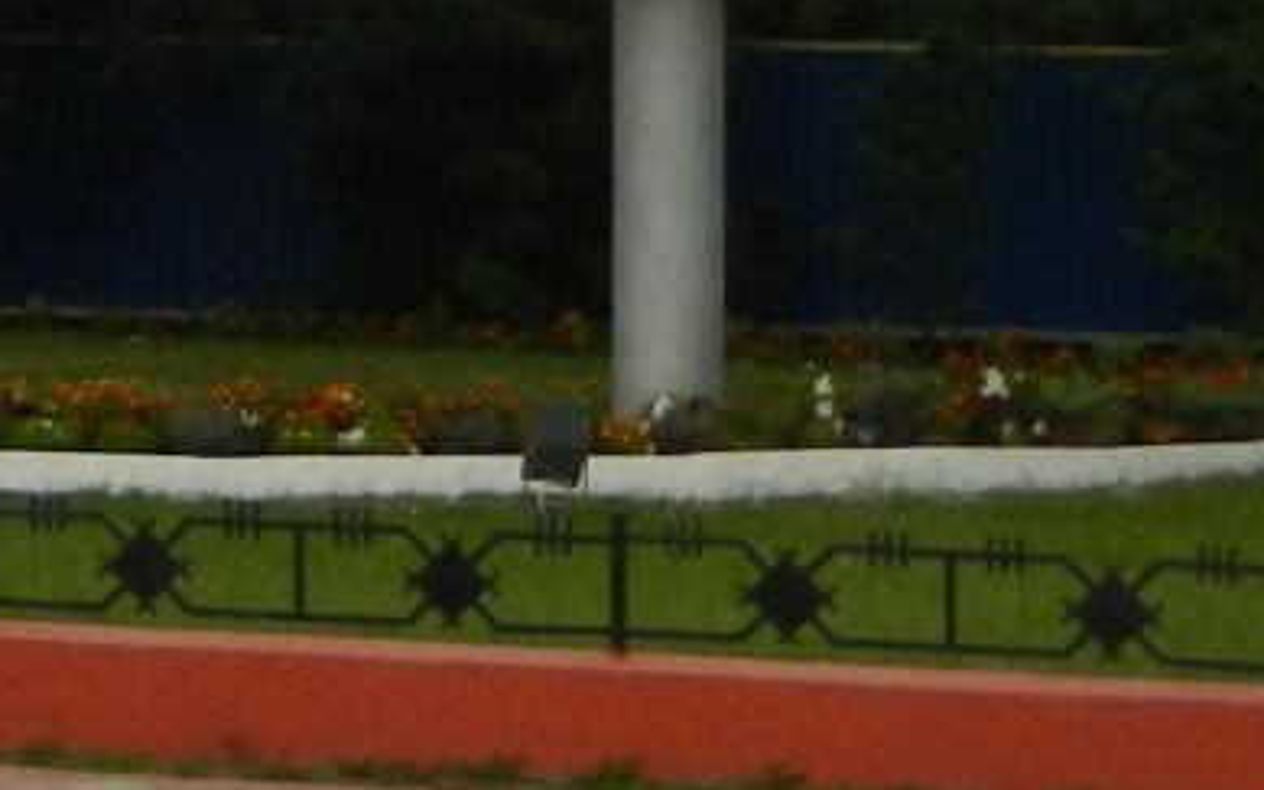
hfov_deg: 8.2
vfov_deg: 5.1
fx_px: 8645
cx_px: -520
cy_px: -943
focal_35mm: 251
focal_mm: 8.2
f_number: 4.2
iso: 160
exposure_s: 1/1000
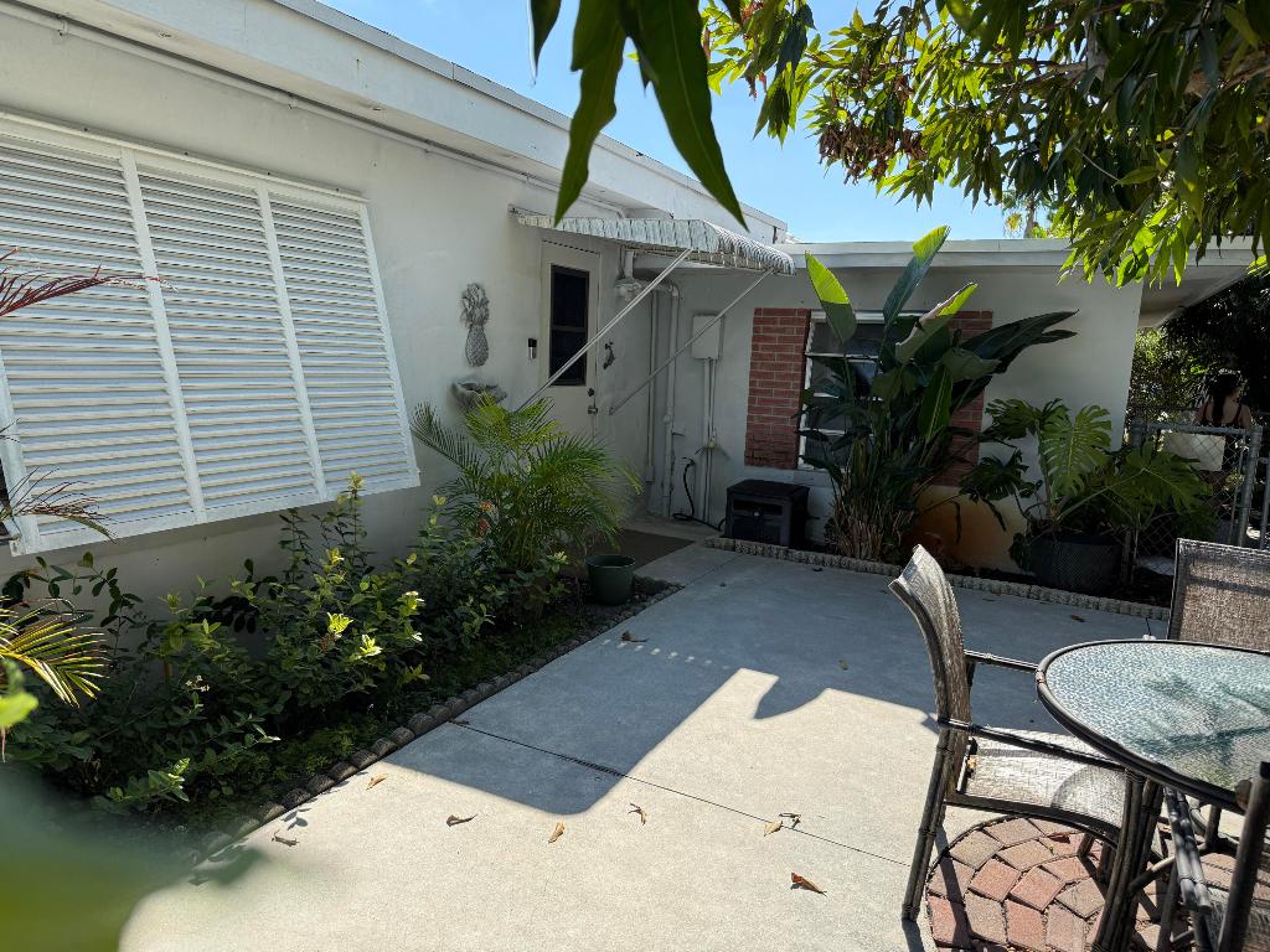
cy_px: 476
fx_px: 881
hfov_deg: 71.6
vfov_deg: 56.8
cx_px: 635
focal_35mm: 24
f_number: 1.78
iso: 100
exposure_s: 1/2000
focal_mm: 6.76
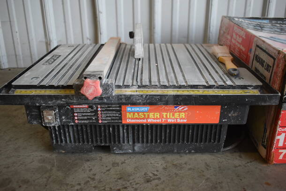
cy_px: 96
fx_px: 274
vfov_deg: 38.4
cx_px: 143
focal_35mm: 34
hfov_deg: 55.1
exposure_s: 1/250
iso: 800
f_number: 3.8
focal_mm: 23
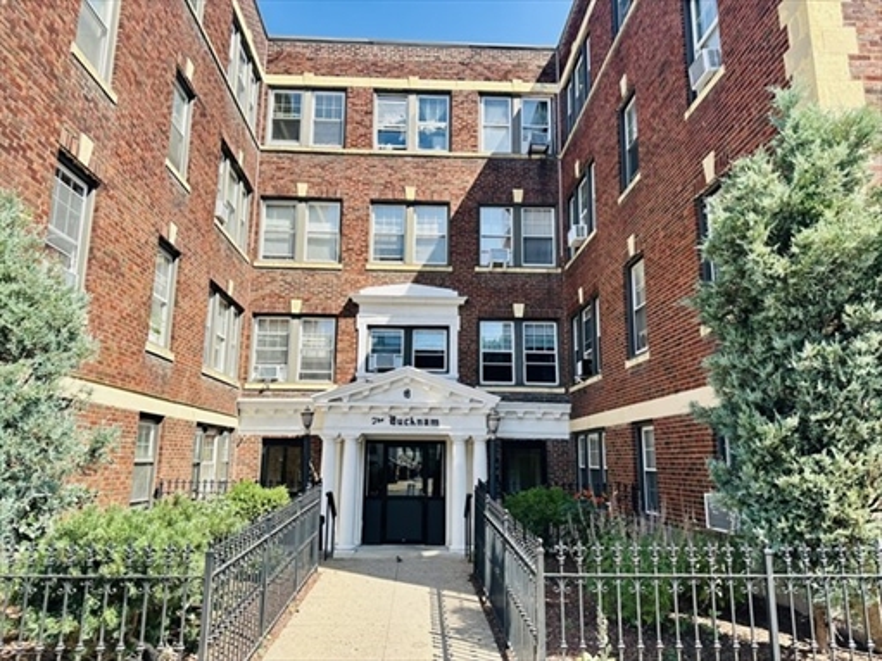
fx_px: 611
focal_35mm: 24
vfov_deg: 56.8
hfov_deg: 71.6
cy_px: 330
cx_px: 441
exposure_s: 1/1412
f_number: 1.78
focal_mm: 6.86
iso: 80
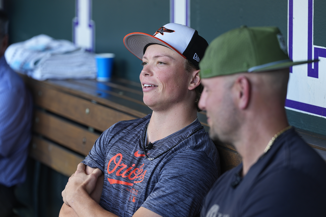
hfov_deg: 12.0
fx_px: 1548
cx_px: 163
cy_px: 108
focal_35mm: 171
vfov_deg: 8.0
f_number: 3.5
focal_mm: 171
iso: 320
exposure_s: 1/100
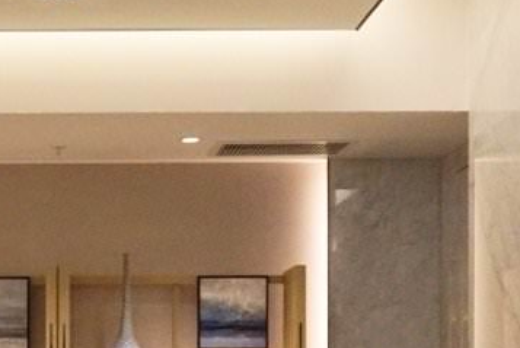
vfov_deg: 11.9
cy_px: 409
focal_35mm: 113
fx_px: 1640
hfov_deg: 17.7
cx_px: 38
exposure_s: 1/125
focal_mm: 27
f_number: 4.5
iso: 3200
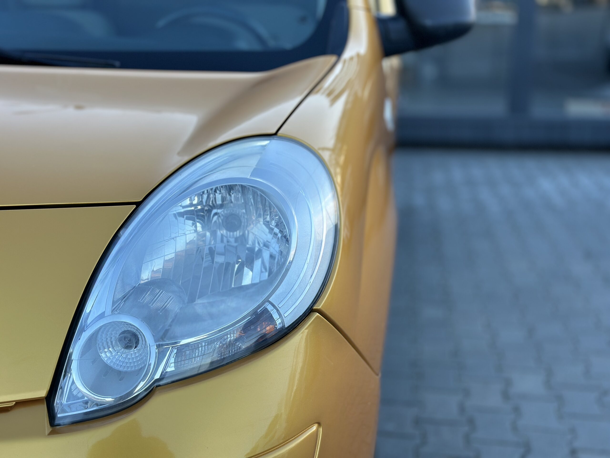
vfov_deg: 30.3
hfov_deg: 39.7
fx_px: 846
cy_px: 229
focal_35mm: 48
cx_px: 305
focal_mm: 6.86
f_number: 1.78
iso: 80
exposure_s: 1/634
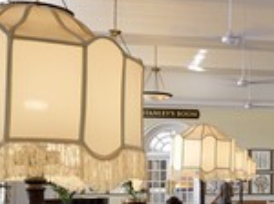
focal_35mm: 70
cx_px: 382
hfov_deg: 23.6
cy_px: 184
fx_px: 553
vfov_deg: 20.5
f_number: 7.1
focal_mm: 26
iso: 800
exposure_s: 1/30
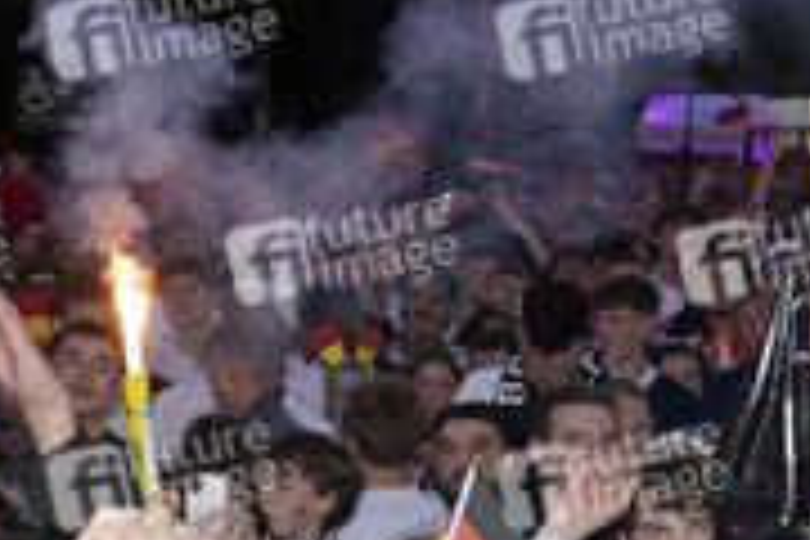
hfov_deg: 15.6
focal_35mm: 130
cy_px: 590
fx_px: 2925
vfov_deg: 10.4
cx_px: 673
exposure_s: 1/250
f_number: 8
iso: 8000
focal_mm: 52
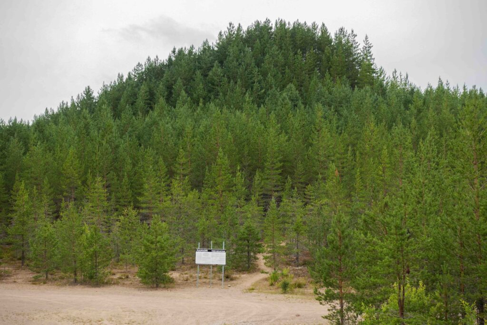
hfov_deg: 28.8
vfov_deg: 19.5
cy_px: 162
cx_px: 244
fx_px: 947
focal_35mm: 70
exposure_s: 1/100
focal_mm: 25.7
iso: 100
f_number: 5.6
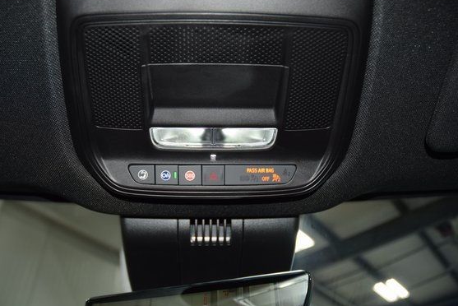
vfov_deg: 42.4
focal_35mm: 31
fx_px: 395
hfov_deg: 60.2
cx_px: 210
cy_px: 150
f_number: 3.5
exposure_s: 1/125
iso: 640
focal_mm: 18
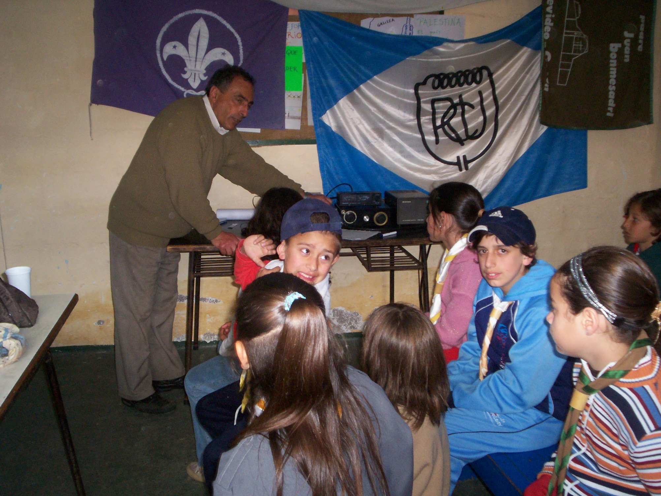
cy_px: 248
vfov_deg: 39.7
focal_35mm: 36
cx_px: 330
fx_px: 687
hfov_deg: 51.4
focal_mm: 5.9
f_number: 4.5
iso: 140
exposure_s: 1/64
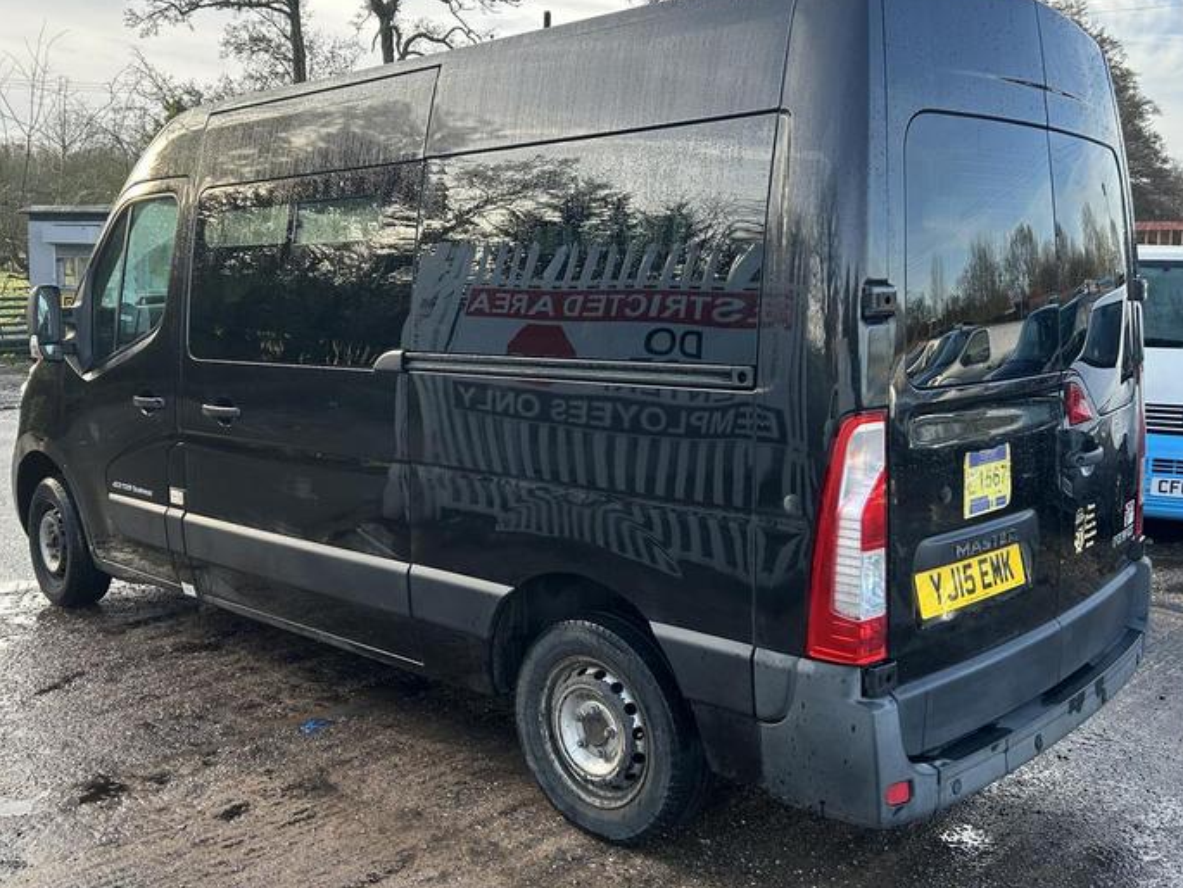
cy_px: 396
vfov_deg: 41.7
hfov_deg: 53.9
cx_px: 591
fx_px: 1162
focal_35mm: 34
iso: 50
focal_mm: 5.7
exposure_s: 1/338
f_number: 1.5
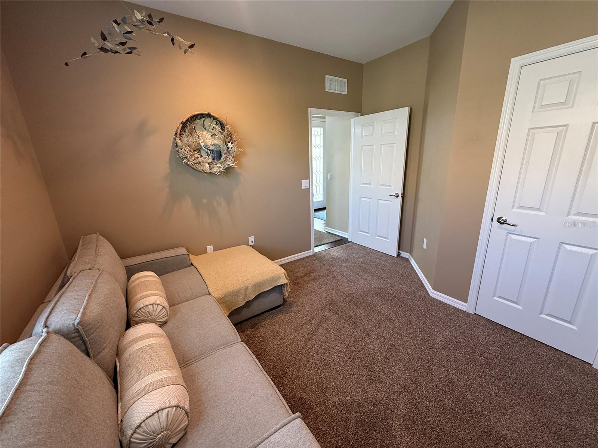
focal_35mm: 14
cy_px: 224
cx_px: 299
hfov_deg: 102.1
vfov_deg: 85.7
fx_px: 242
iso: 250
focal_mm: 2.22
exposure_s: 1/60
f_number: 2.2
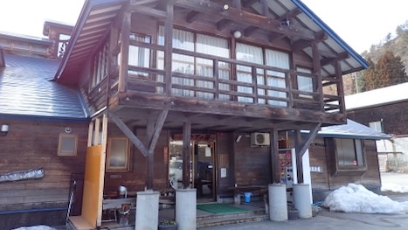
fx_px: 303
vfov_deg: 41.2
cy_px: 86
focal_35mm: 28
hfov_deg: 67.9
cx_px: 203
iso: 100
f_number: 2.8
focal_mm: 4.5
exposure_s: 1/200
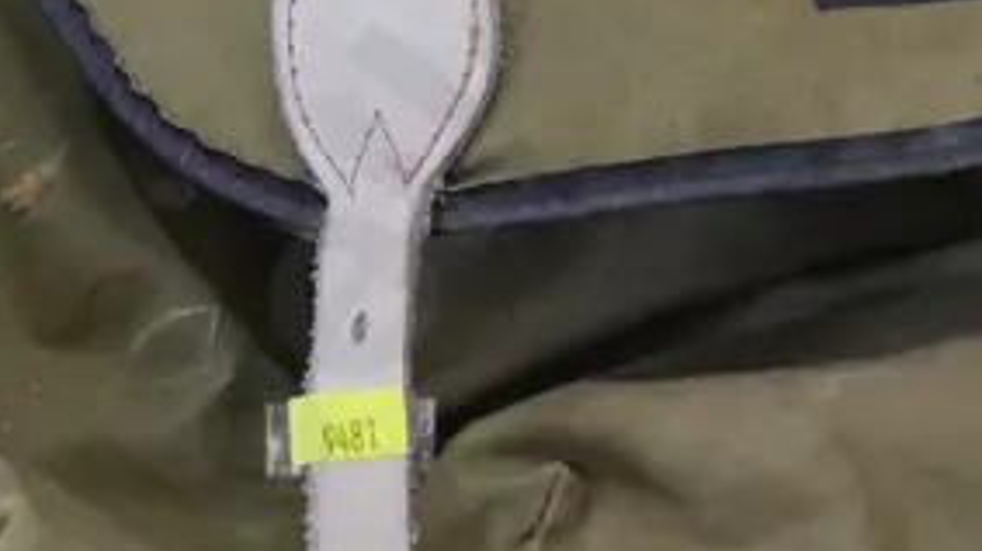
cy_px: -260
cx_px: 765
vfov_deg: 8.4
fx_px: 3696
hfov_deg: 15.1
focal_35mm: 142
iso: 800
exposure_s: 1/60
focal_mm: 18
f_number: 4
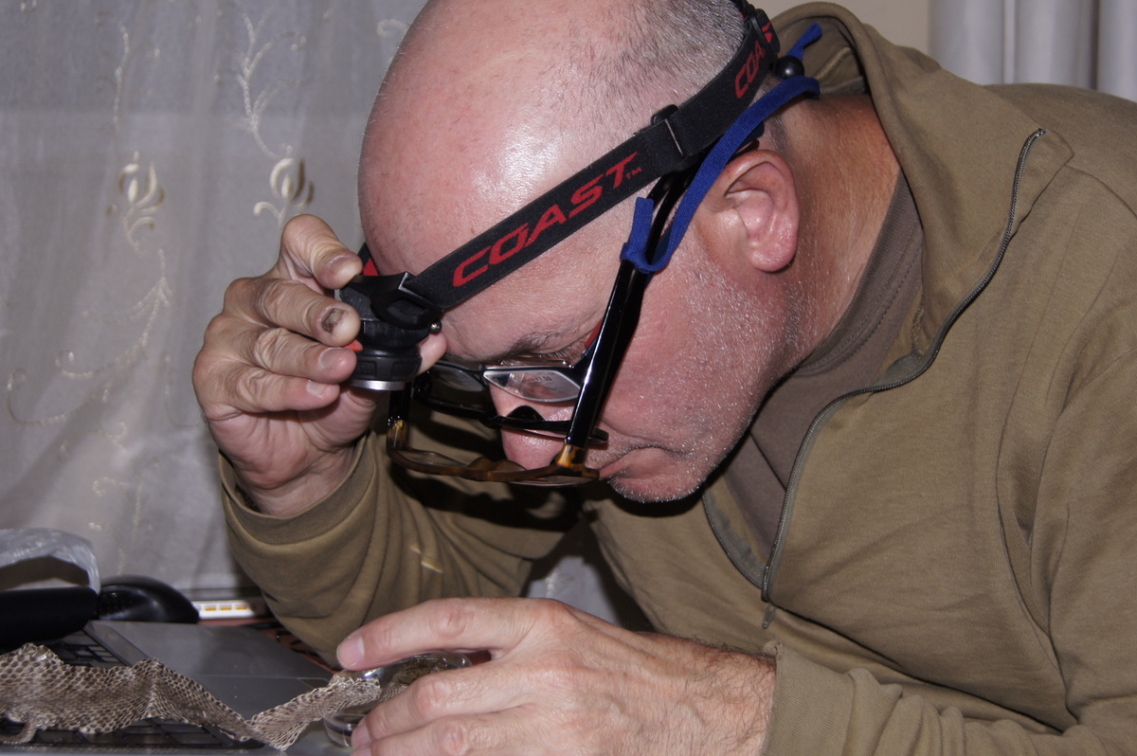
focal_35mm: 60
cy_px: 415
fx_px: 1893
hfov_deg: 33.4
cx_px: 586
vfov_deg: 22.6
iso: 100
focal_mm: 30
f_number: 4.5
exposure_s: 1/60
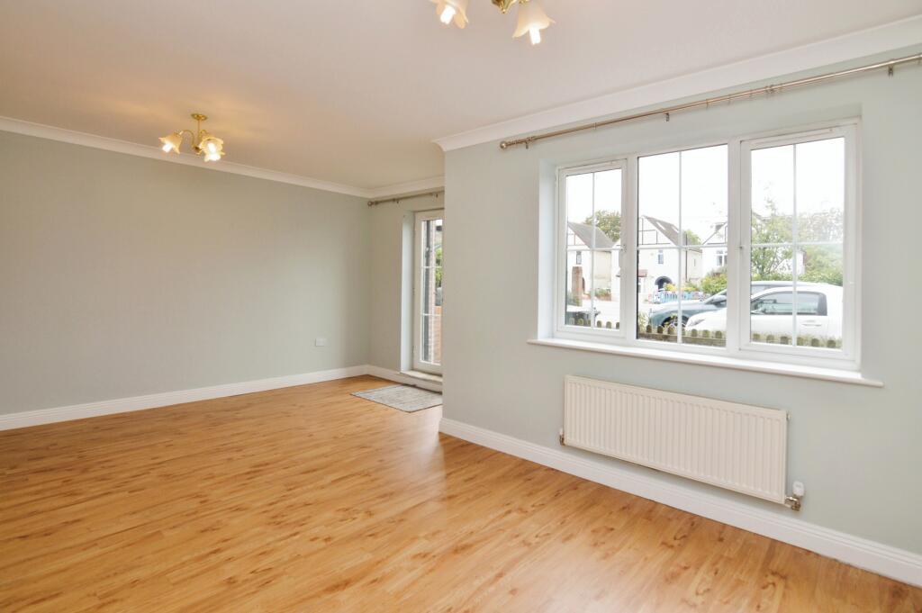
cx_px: 461
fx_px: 422
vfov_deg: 72.0
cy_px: 306
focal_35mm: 16
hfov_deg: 95.0
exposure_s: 1/125
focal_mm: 11
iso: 200
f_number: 5.6
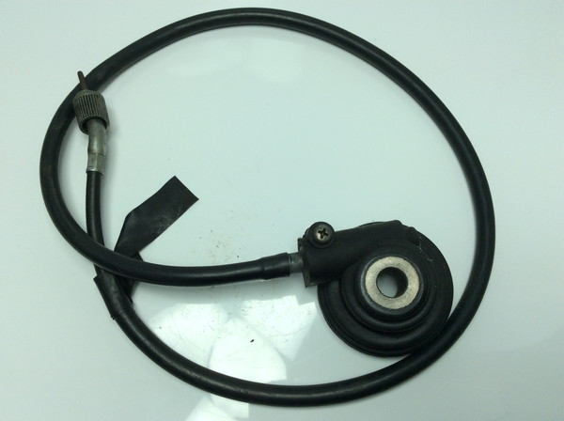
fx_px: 521
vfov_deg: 44.0
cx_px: 282
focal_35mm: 32
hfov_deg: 56.9
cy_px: 210
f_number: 2.4
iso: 32
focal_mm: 3.3
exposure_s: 1/497
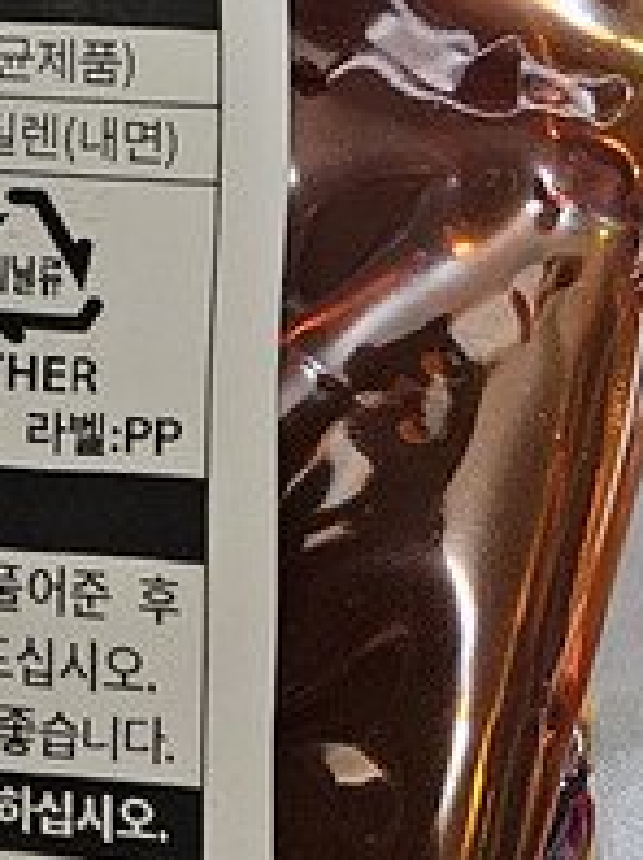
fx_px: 2308
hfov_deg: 13.7
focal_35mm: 93
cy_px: -321
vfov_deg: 19.2
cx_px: -604
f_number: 1.8
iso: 500
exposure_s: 1/60
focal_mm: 5.4
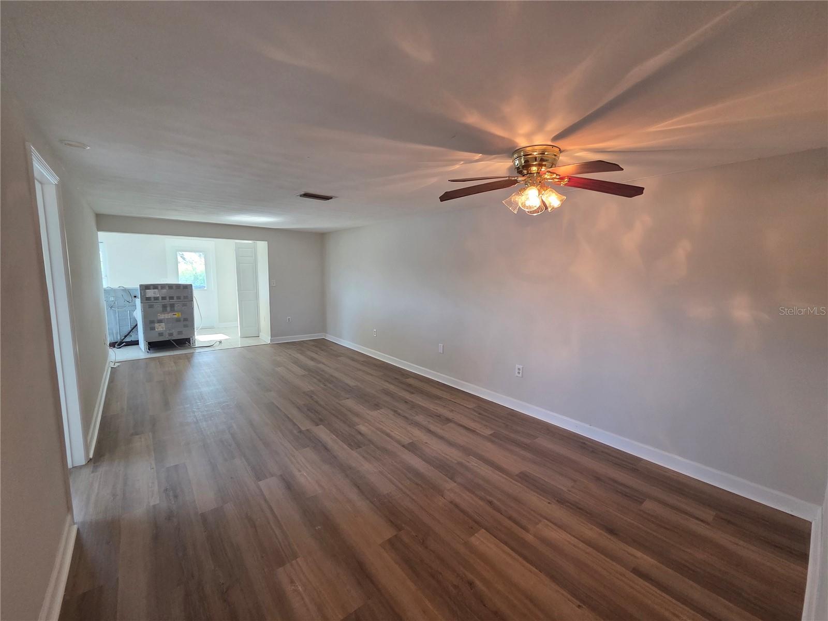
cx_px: 414
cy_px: 310
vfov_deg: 89.9
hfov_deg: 106.2
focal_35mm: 13
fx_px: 311
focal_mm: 2.2
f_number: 2.2
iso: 250
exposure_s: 1/60
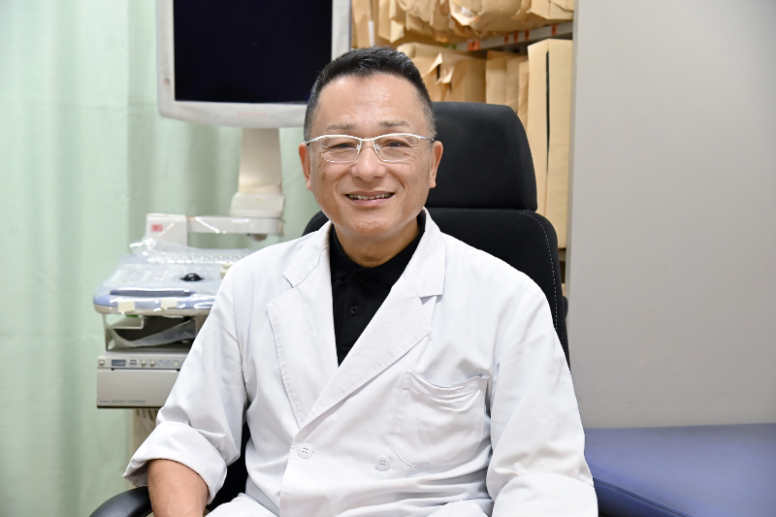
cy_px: 258
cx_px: 388
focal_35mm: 65
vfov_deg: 20.9
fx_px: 1401
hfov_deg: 31.0
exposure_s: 1/80
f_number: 5
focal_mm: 65
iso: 1600
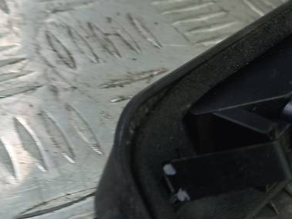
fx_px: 574
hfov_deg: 28.0
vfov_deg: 21.6
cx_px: 228
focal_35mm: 68
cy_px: 115
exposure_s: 1/50
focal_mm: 4.6
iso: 50
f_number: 1.8
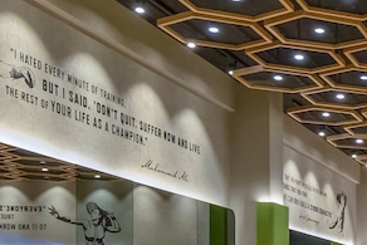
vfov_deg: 18.4
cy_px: 109
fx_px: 755
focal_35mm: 74
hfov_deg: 21.8
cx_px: 578
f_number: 5.6
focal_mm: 9.9
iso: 80
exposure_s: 1/1.67
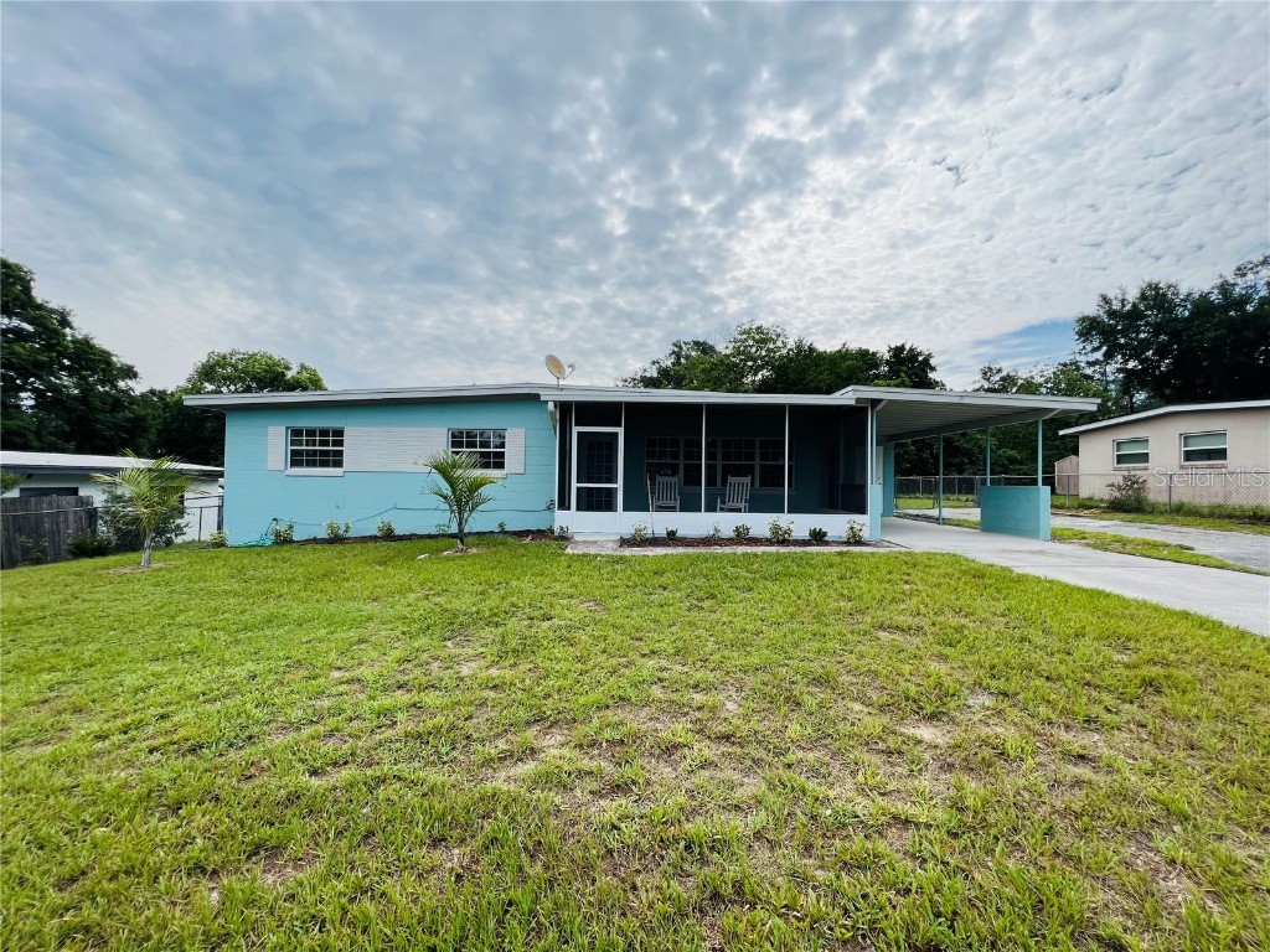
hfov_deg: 106.2
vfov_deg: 89.9
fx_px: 477
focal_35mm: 13
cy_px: 476
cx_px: 635
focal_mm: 1.57
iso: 32
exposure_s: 1/1727
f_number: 1.8
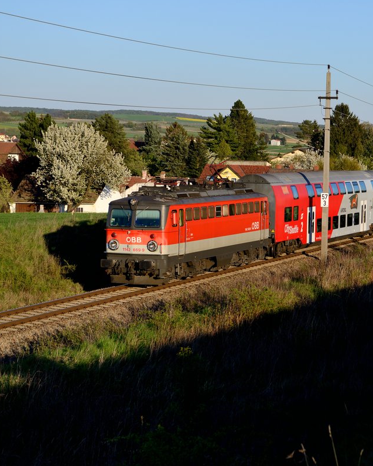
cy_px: 232
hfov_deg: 15.4
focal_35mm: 99
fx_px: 1366
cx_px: 325
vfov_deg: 19.4
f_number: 5.6
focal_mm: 70
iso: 250
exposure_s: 1/1600
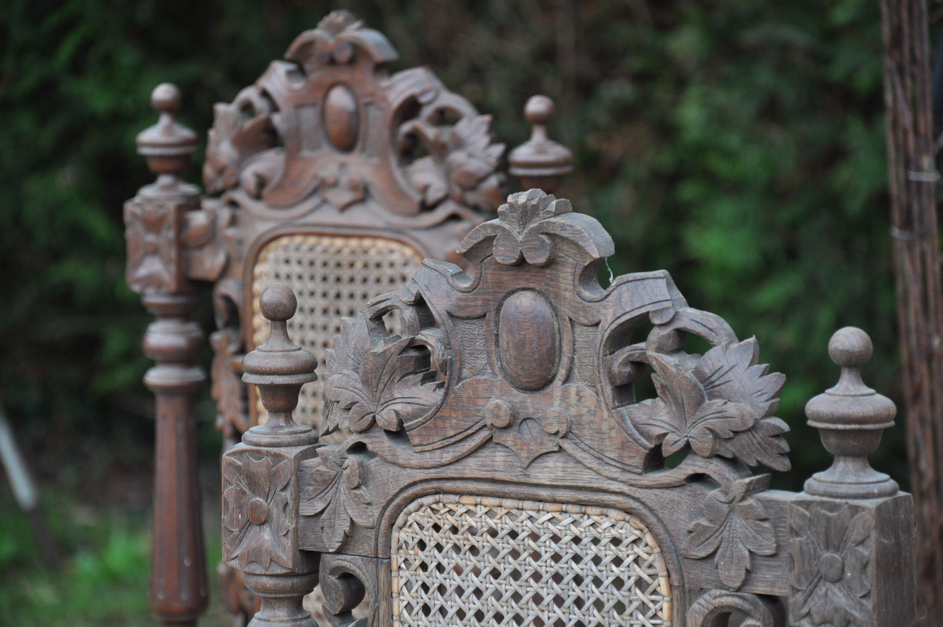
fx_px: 4121
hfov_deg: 13.1
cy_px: 314
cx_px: 472
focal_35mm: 158
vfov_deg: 8.7
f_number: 6.7
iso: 400
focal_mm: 105
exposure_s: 1/125
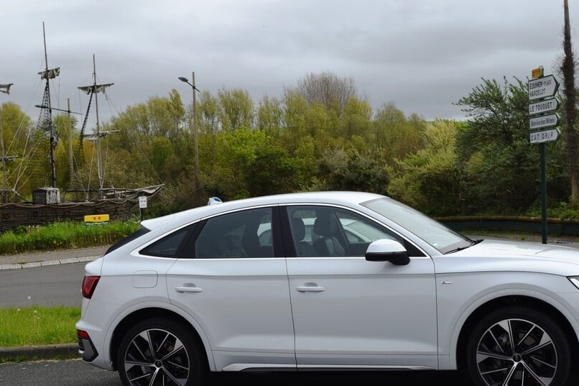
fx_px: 981
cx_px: 298
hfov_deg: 32.9
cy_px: 207
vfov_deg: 22.2
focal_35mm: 61
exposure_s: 1/400
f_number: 10
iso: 200
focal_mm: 32
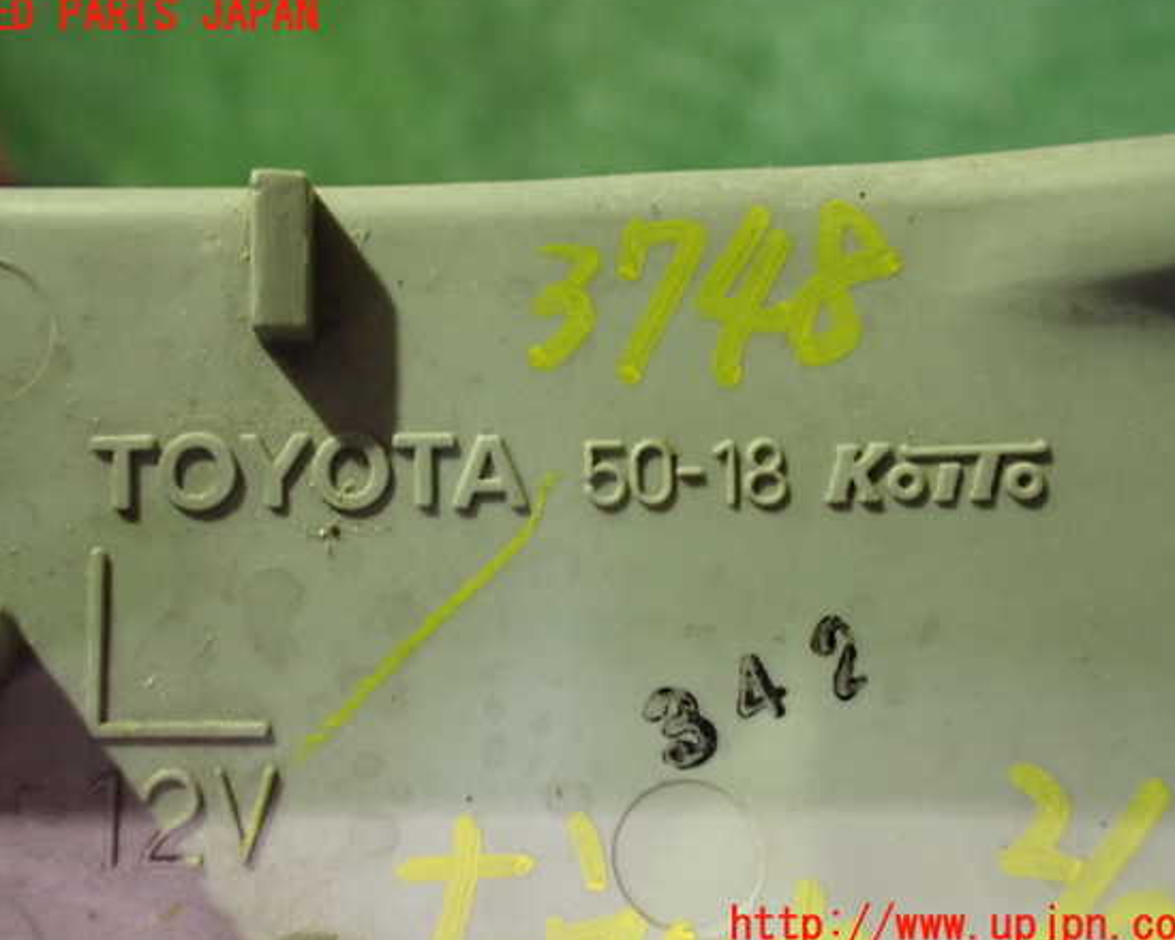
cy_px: 471
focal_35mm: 32
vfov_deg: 45.8
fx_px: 1113
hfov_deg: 55.7
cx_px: 571
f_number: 2.3
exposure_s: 1/30
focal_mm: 5.4
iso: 1250
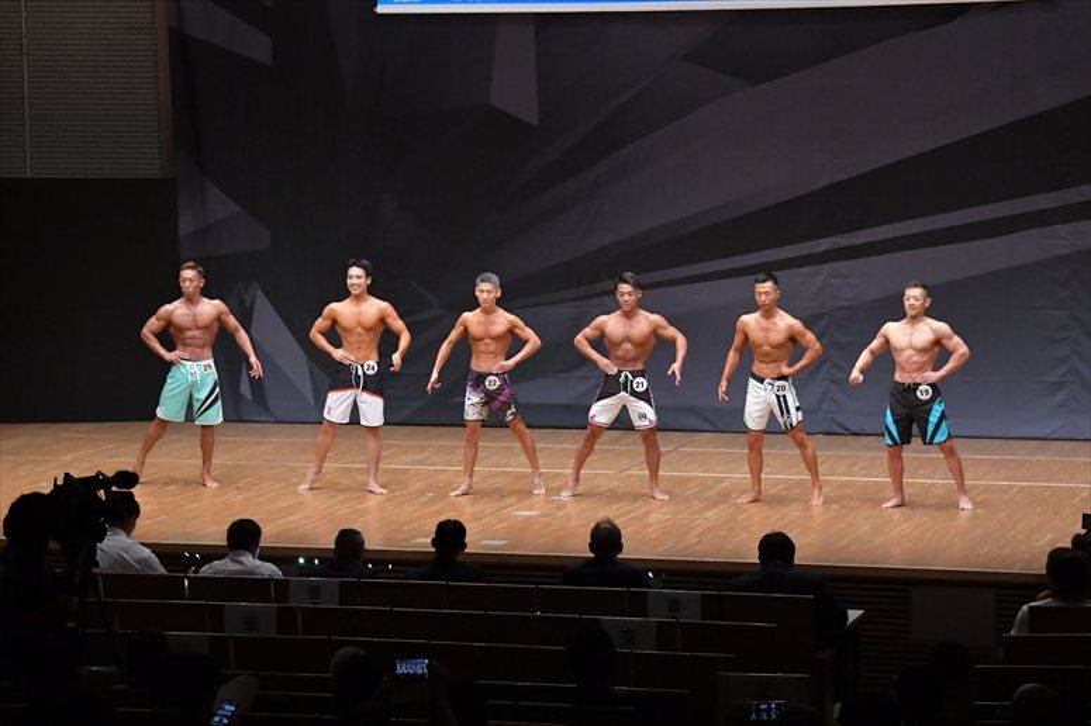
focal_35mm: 102
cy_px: 363
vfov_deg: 13.4
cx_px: 546
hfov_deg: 20.0
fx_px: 3090
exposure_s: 1/400
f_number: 5.6
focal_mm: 68
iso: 6400
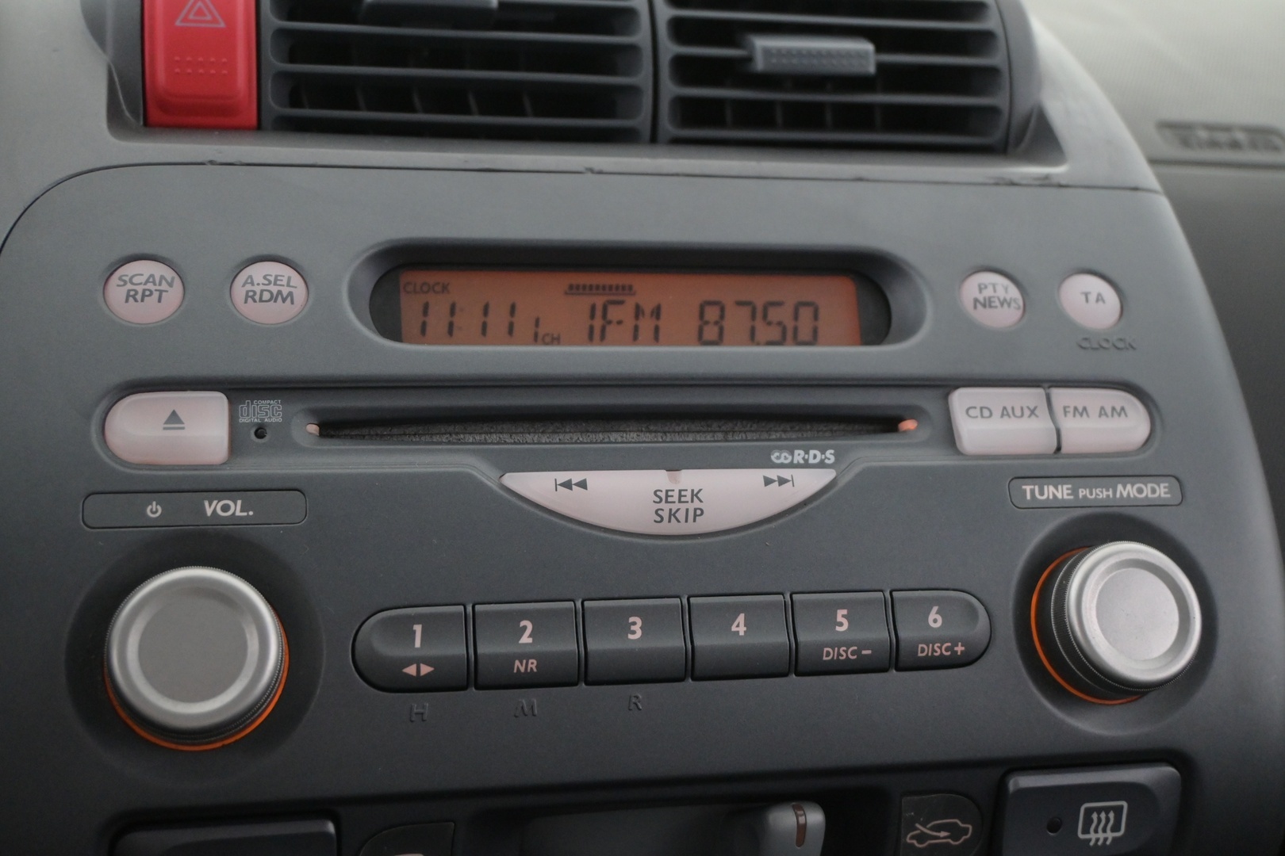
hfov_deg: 45.0
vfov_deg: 30.8
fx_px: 1553
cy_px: 428
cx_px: 642
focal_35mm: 44
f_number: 4.8
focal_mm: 29
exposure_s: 1/50
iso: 3200
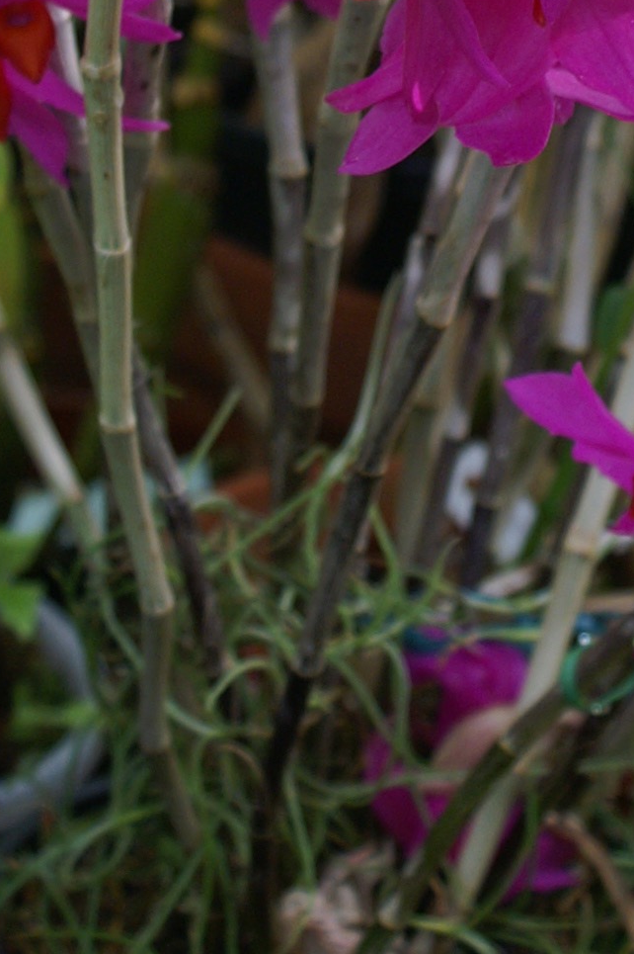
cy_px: -438
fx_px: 4947
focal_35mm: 187
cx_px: 568
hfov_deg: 7.3
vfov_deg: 10.6
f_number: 5.6
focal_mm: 40
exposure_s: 1/80
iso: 320
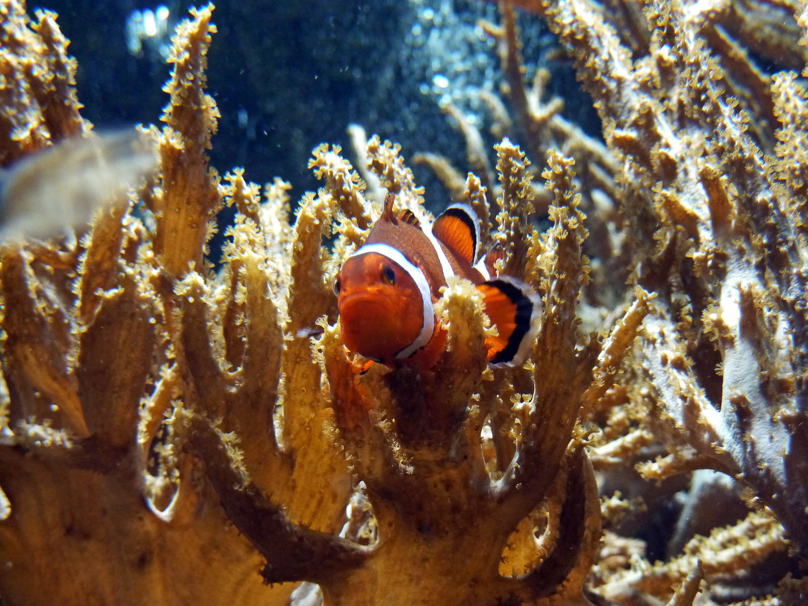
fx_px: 1284
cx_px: 404
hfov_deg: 34.9
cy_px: 303
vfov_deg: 26.6
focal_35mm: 55
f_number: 3.9
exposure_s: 1/40
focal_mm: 9.1
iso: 320
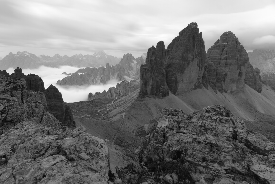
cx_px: 138
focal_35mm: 24
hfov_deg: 73.7
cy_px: 92
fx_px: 183
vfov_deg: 53.1
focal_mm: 16
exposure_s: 30
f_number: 10
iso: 80
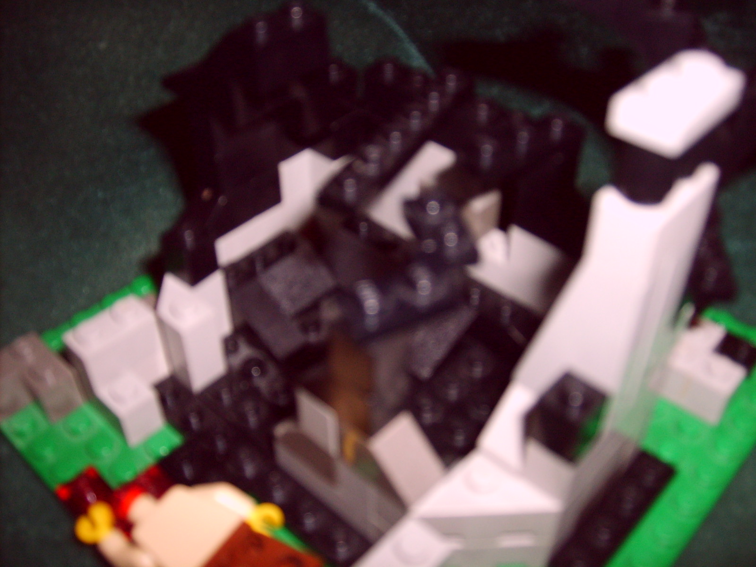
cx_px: 378
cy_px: 284
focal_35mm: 35
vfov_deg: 40.7
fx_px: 764
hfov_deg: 52.6
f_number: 2.8
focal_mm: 5.8
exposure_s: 1/45
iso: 100
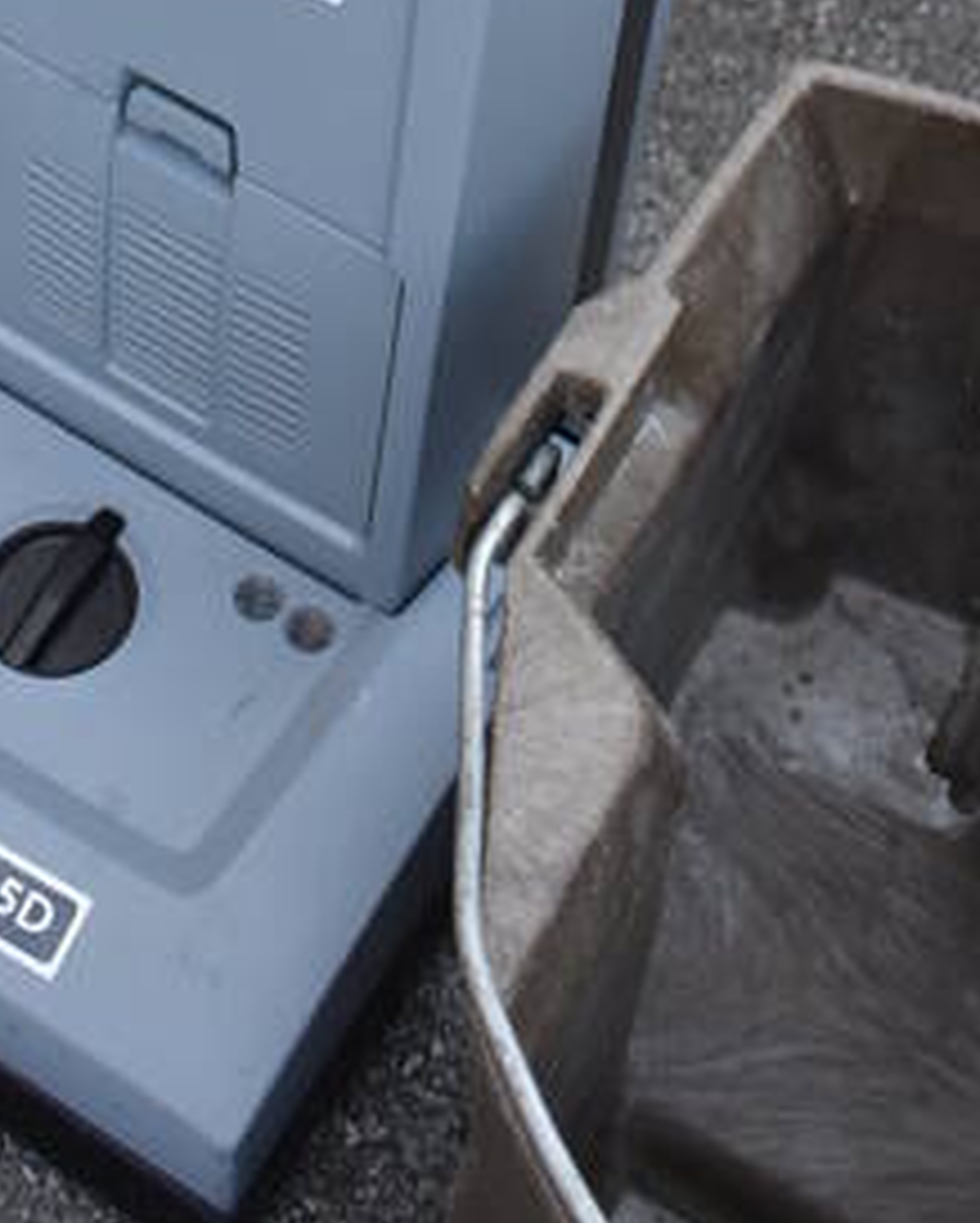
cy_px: -663
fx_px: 3078
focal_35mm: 85
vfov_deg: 19.3
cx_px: 279
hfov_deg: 18.0
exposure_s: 1/250
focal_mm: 18
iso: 720
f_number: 3.5
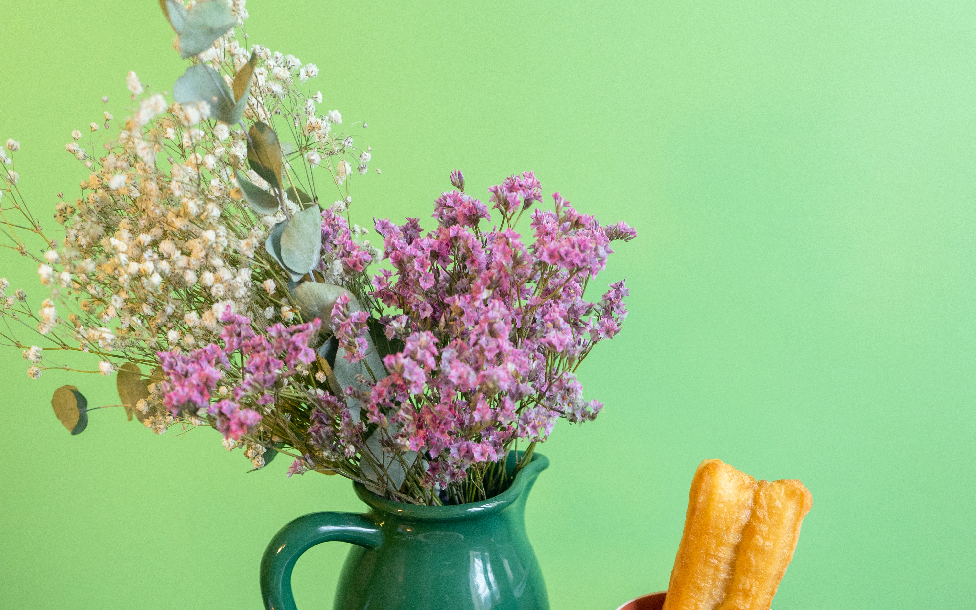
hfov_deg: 41.1
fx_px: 1303
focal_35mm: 49
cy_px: 718
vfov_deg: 24.1
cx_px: 489
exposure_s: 1/80
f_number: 4
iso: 1250
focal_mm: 32
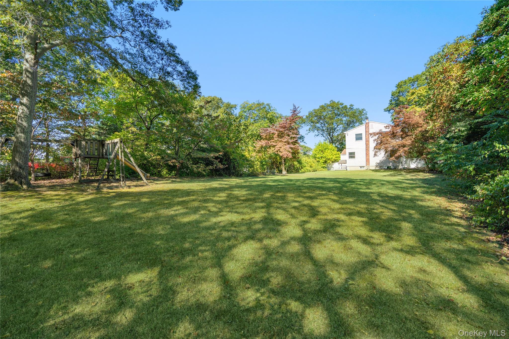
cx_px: 254
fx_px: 226
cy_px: 170
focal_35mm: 16
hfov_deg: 96.7
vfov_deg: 73.7
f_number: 5.6
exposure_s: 1/200
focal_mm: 16
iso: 125
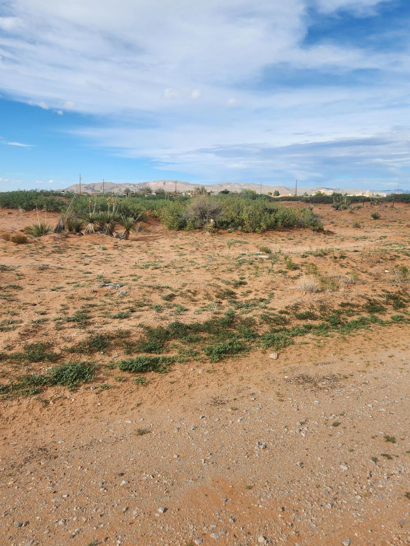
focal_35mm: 28
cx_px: 214
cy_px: 265
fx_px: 442
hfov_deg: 49.7
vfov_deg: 63.4
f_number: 1.8
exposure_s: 1/1751
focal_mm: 5.4
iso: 20
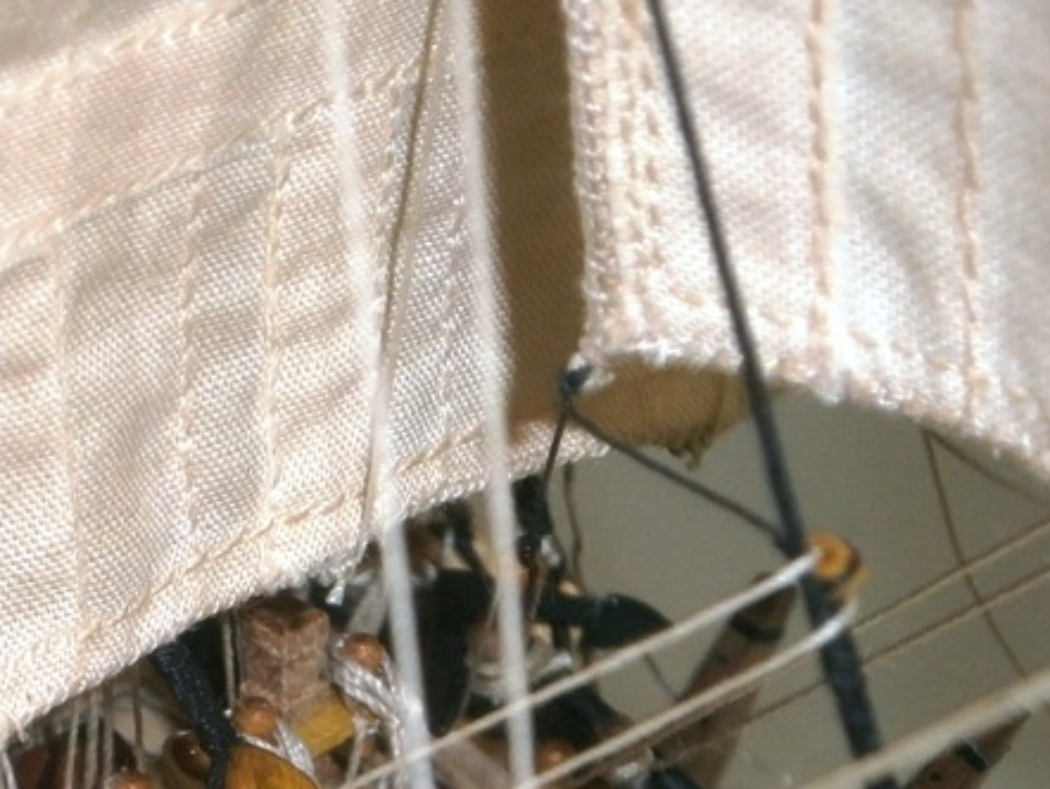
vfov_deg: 8.7
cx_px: 183
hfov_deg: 11.6
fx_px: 5129
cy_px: 910
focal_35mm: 169
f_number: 4.4
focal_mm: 13
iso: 125
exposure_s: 1/50
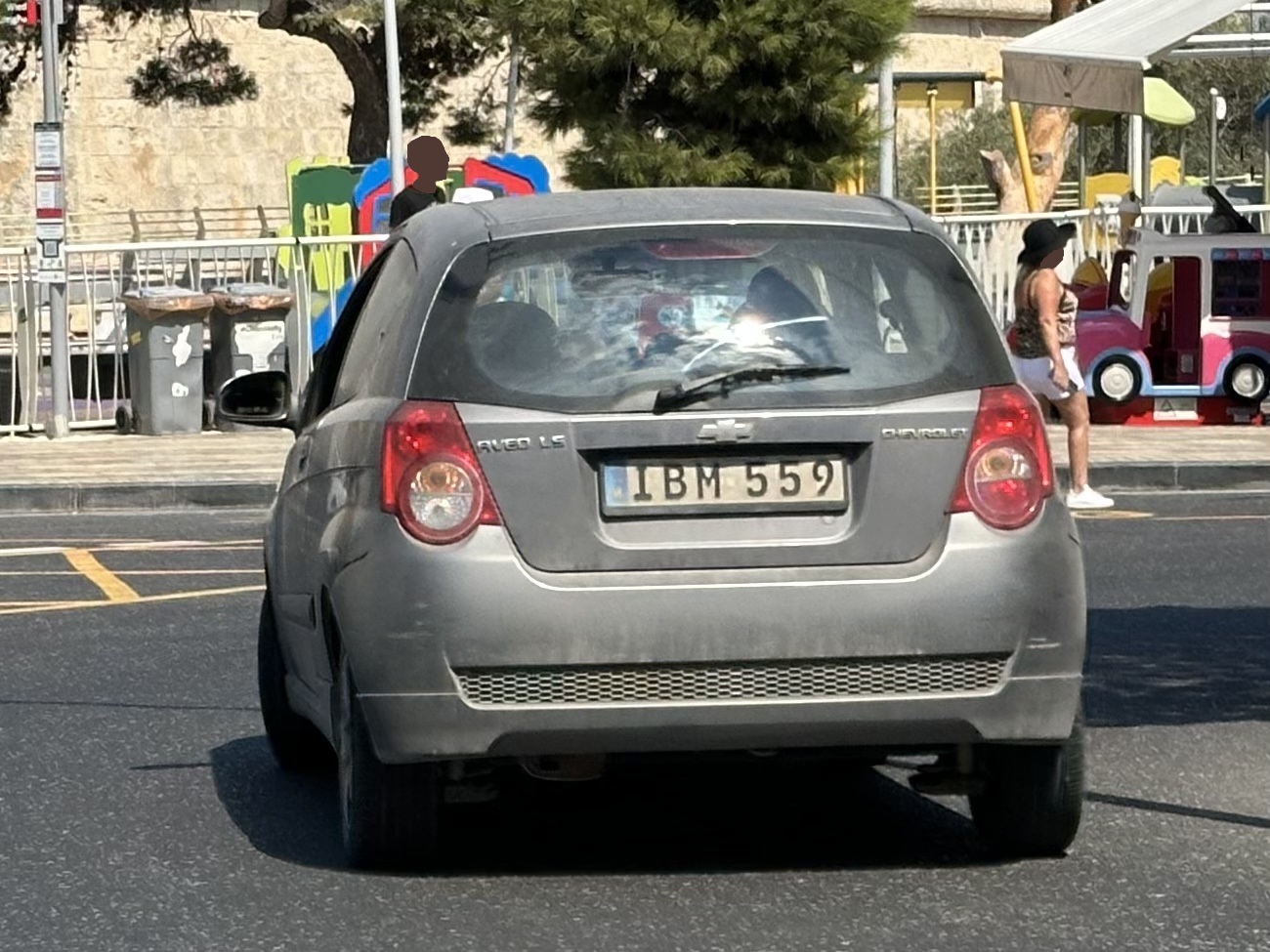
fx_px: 1761
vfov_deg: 30.3
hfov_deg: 39.7
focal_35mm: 48
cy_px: 476
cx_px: 635
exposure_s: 1/3731
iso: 64
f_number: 1.78
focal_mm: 6.86
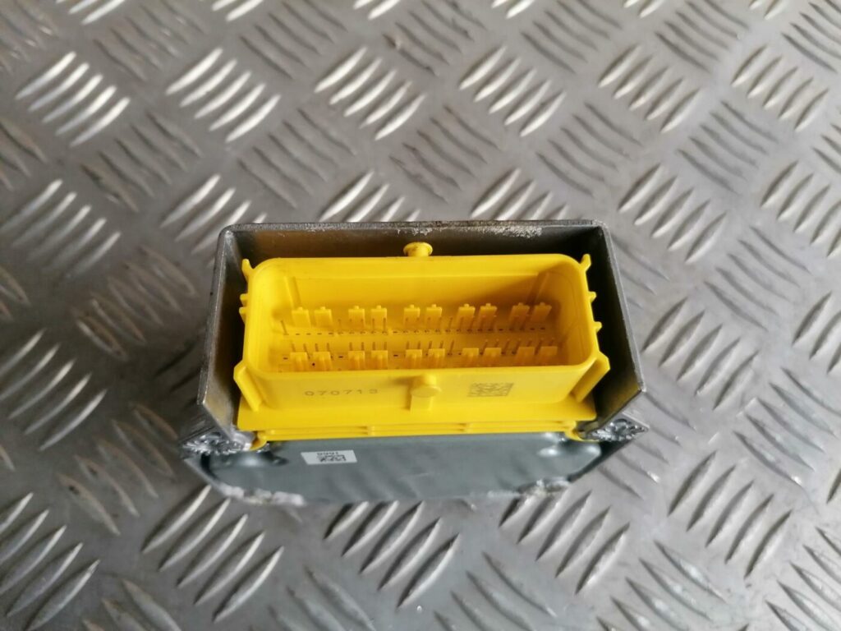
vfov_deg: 51.4
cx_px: 420
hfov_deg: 65.3
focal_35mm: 27
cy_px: 316
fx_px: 656
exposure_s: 1/100
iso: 160
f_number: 1.8
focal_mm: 4.75
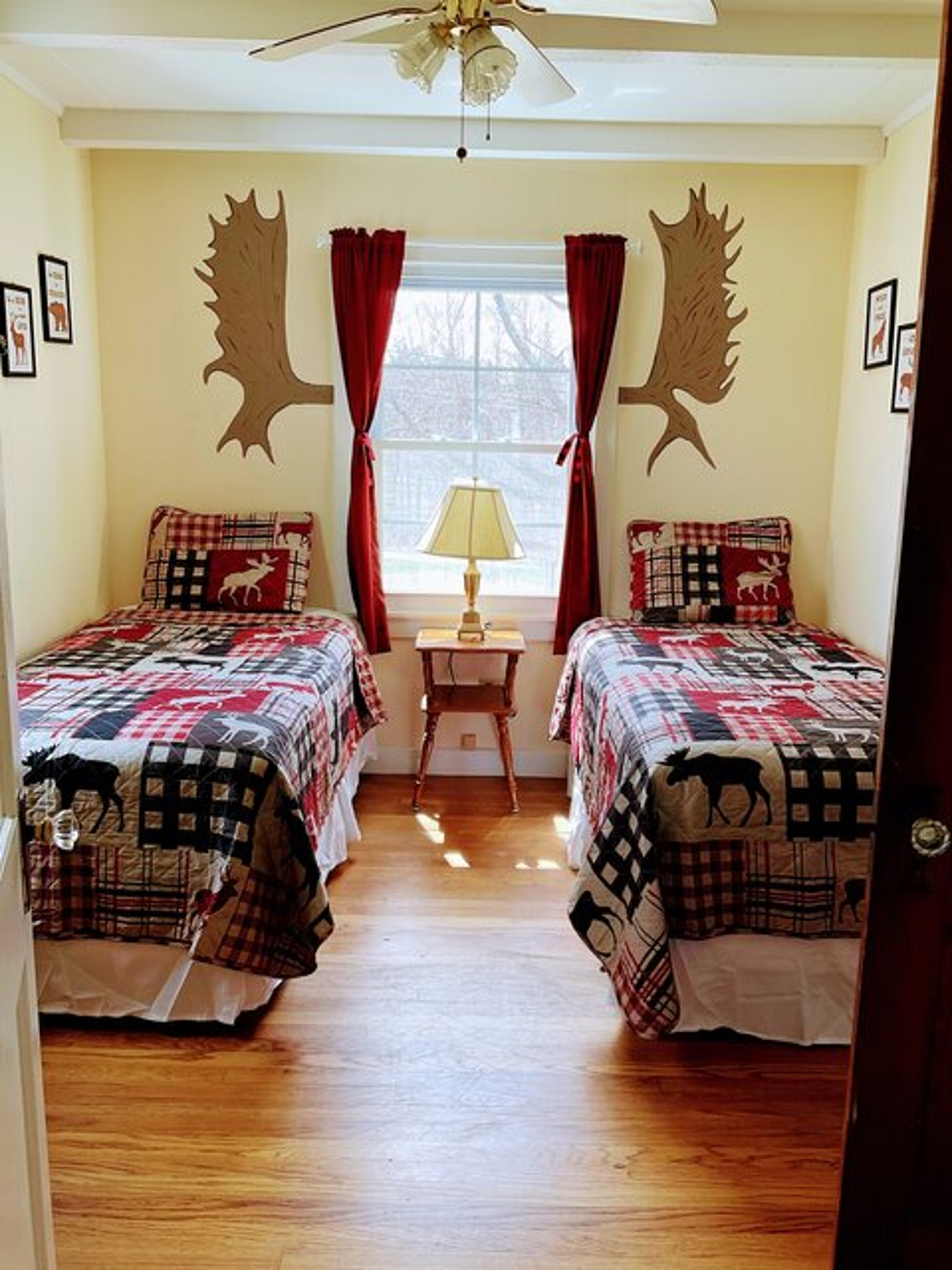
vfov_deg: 61.7
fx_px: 1063
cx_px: 476
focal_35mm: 29
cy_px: 635
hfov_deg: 48.2
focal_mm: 3
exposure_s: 1/120
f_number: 1.8
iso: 32
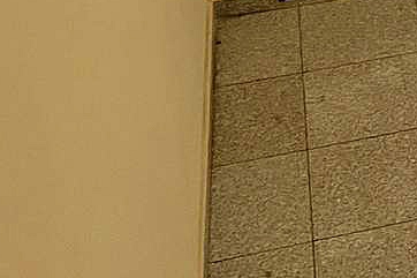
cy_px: -198
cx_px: 735
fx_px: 1297
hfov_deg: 15.8
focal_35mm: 112
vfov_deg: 11.5
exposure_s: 1/50
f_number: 1.5
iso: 160
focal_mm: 5.7
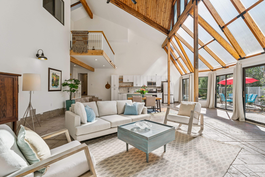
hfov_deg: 92.3
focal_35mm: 17
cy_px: 88
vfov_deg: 69.5
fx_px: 127
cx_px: 132
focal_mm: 17.3
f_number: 13
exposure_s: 1/40
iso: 100
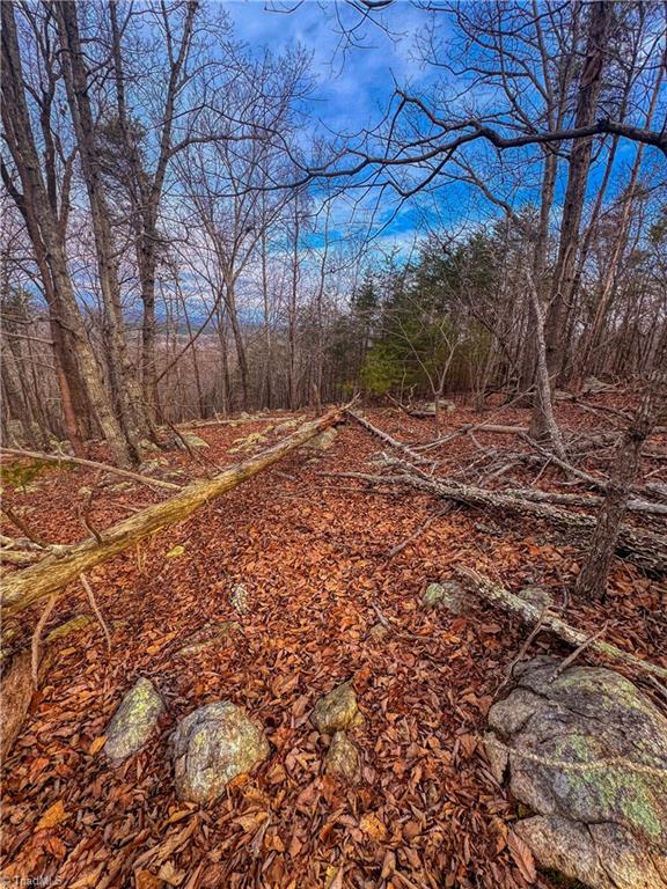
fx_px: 360
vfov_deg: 102.1
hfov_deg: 85.7
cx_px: 334
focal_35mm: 14
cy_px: 444
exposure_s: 1/467
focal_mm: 2.22
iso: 40
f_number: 2.2
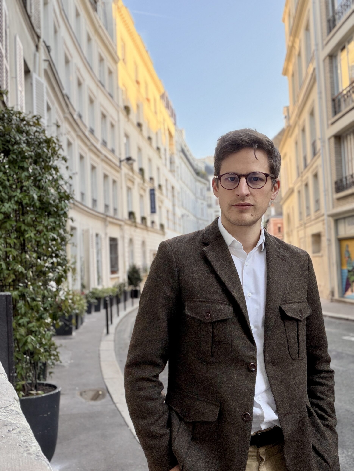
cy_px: 236
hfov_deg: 46.8
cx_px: 177
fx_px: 409
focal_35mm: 30
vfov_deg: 60.0
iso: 80
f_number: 1.9
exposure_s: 1/151
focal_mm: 2.71
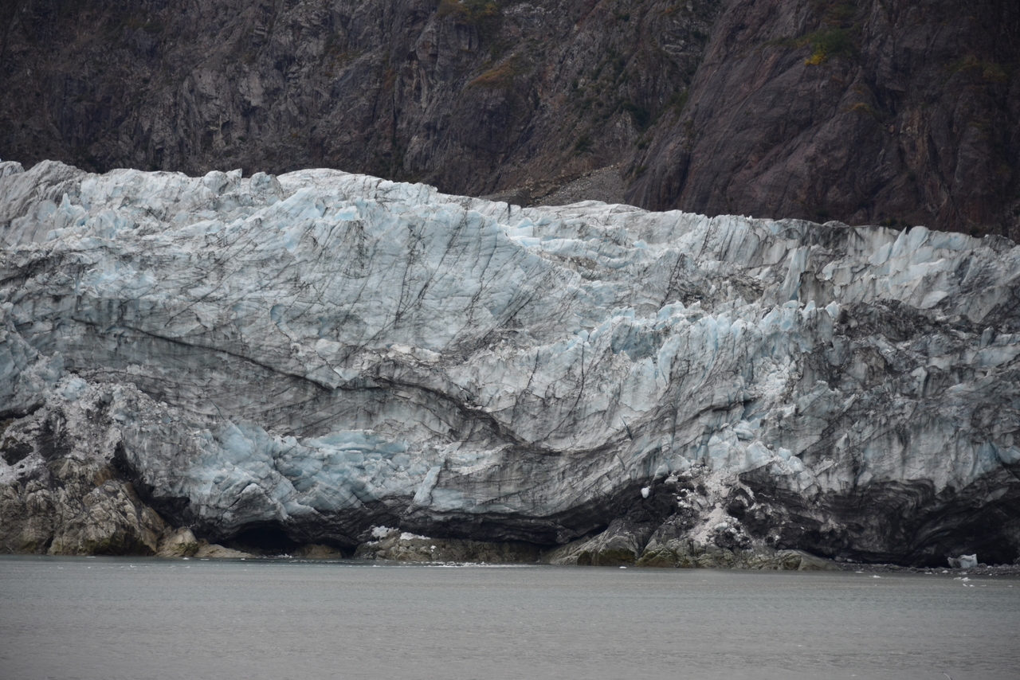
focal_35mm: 150
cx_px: 510
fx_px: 4251
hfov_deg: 13.7
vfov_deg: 9.2
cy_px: 340
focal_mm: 150
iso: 180
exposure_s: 1/320
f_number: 5.6
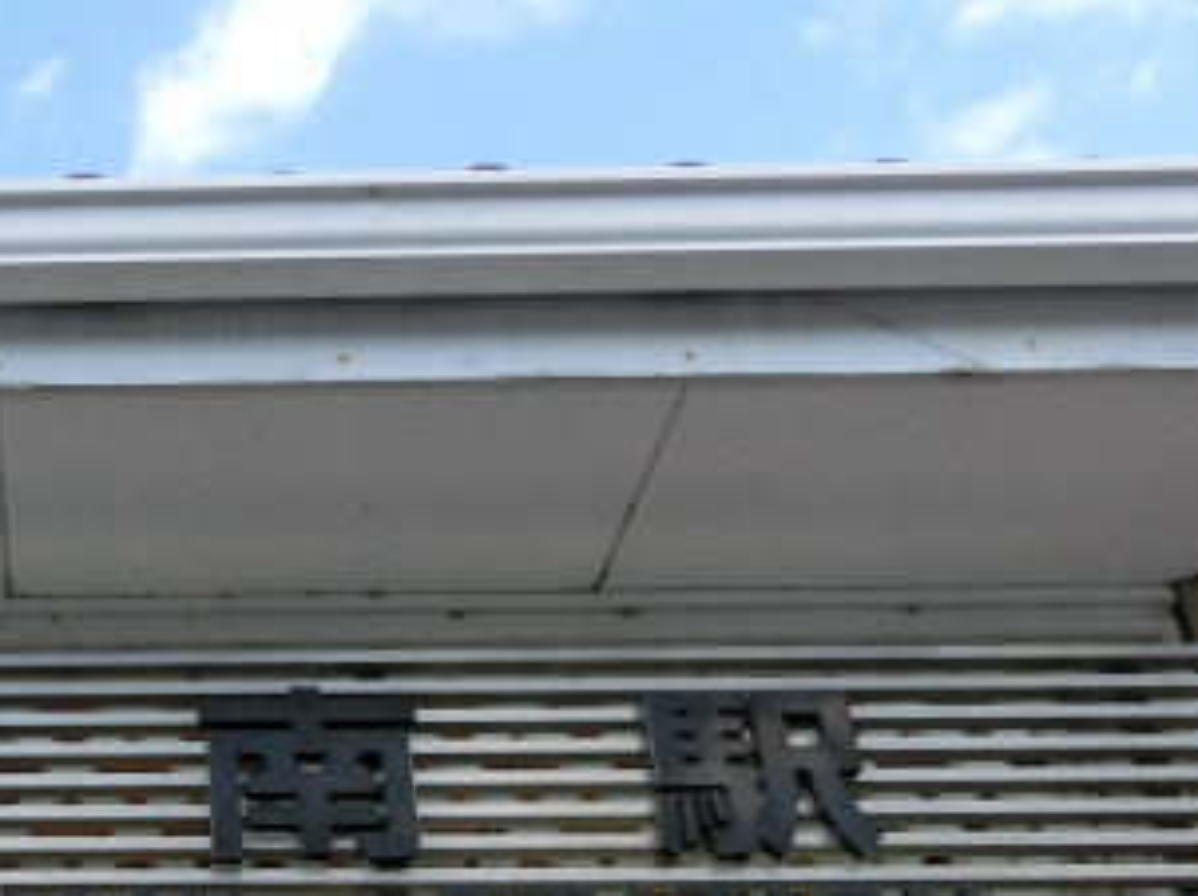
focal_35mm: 53
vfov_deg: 27.1
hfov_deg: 33.1
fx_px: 1833
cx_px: -12
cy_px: 662
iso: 80
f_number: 3.5
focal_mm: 4.5
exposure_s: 1/200
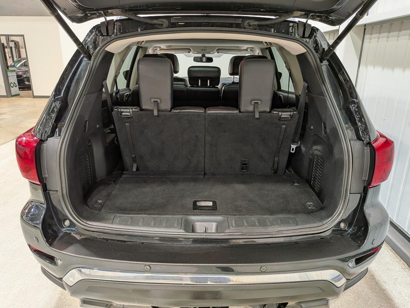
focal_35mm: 24
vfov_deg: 56.8
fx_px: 284
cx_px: 205
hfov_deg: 71.6
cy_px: 154
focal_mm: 4.53
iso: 140
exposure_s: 1/100
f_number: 1.7
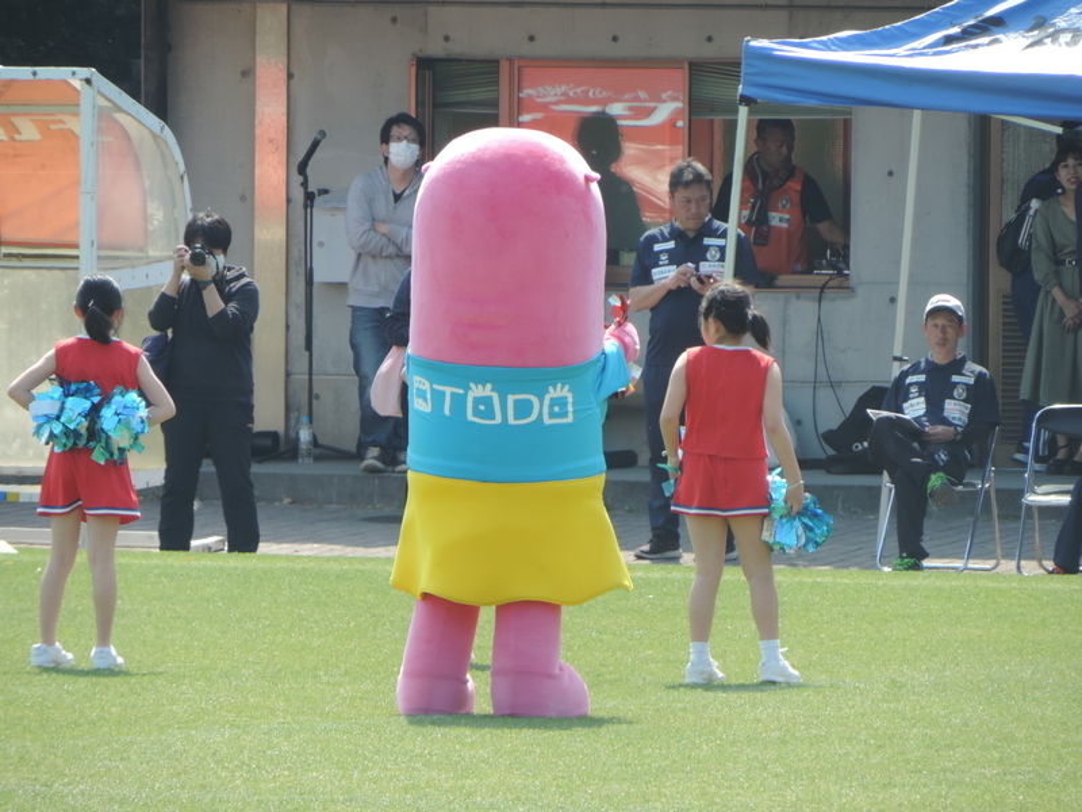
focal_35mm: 600
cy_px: 406
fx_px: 18754
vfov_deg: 2.5
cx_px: 541
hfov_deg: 3.3
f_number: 4.9
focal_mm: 107
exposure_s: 1/250
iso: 125
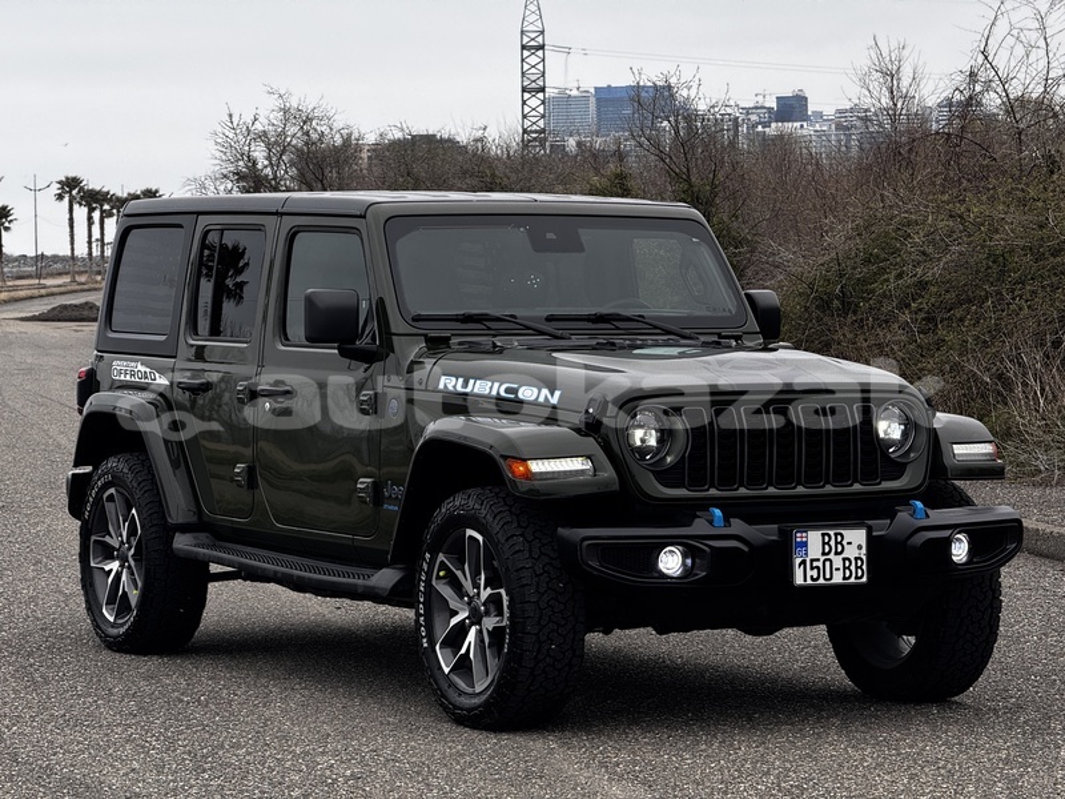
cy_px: 400
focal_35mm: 120
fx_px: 3692
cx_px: 532
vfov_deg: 12.3
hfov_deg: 16.4
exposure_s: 1/195
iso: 50
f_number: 2.8
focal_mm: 15.66
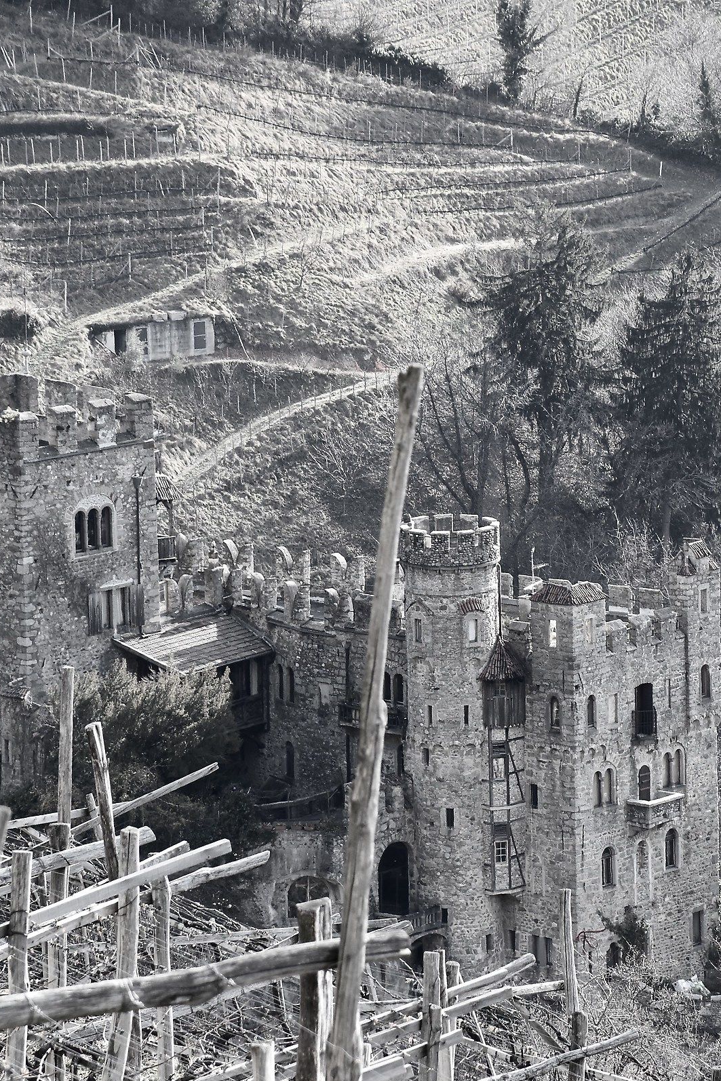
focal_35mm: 262
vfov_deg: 7.9
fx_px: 7869
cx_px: 471
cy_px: 542
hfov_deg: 5.2
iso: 400
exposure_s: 1/160
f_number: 9
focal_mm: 116
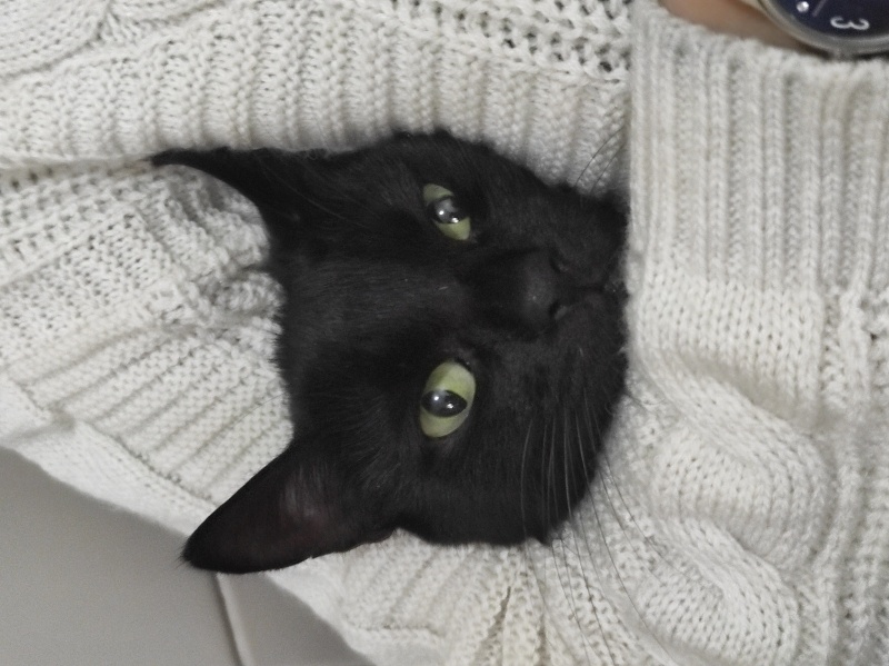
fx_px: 642
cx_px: 444
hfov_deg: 69.4
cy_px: 333
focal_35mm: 25
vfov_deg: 54.8
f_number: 1.89
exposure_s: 1/20
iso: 1591
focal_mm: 5.43
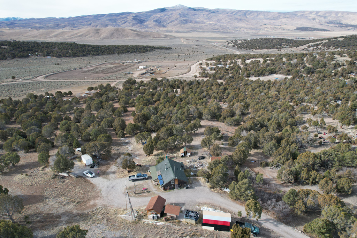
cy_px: 119
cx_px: 178
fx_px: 218
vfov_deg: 57.2
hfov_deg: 78.6
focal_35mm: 22
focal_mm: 8.38
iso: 200
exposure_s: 1/1000
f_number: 2.8
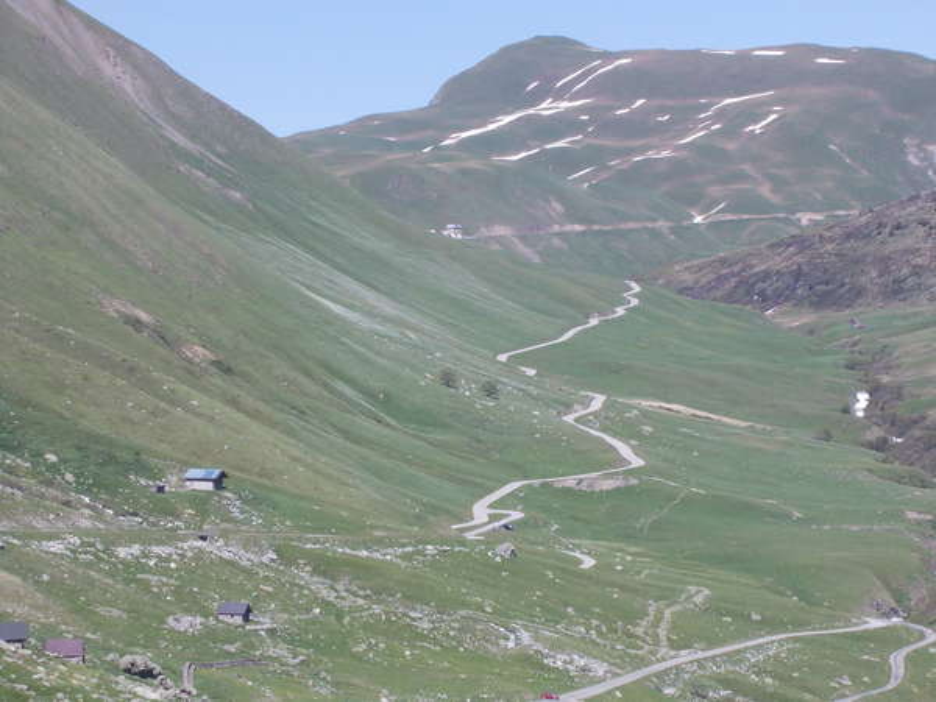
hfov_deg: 14.1
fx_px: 3786
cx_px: 468
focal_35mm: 140
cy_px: 351
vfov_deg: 10.6
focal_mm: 20
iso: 80
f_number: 6.8
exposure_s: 1/250
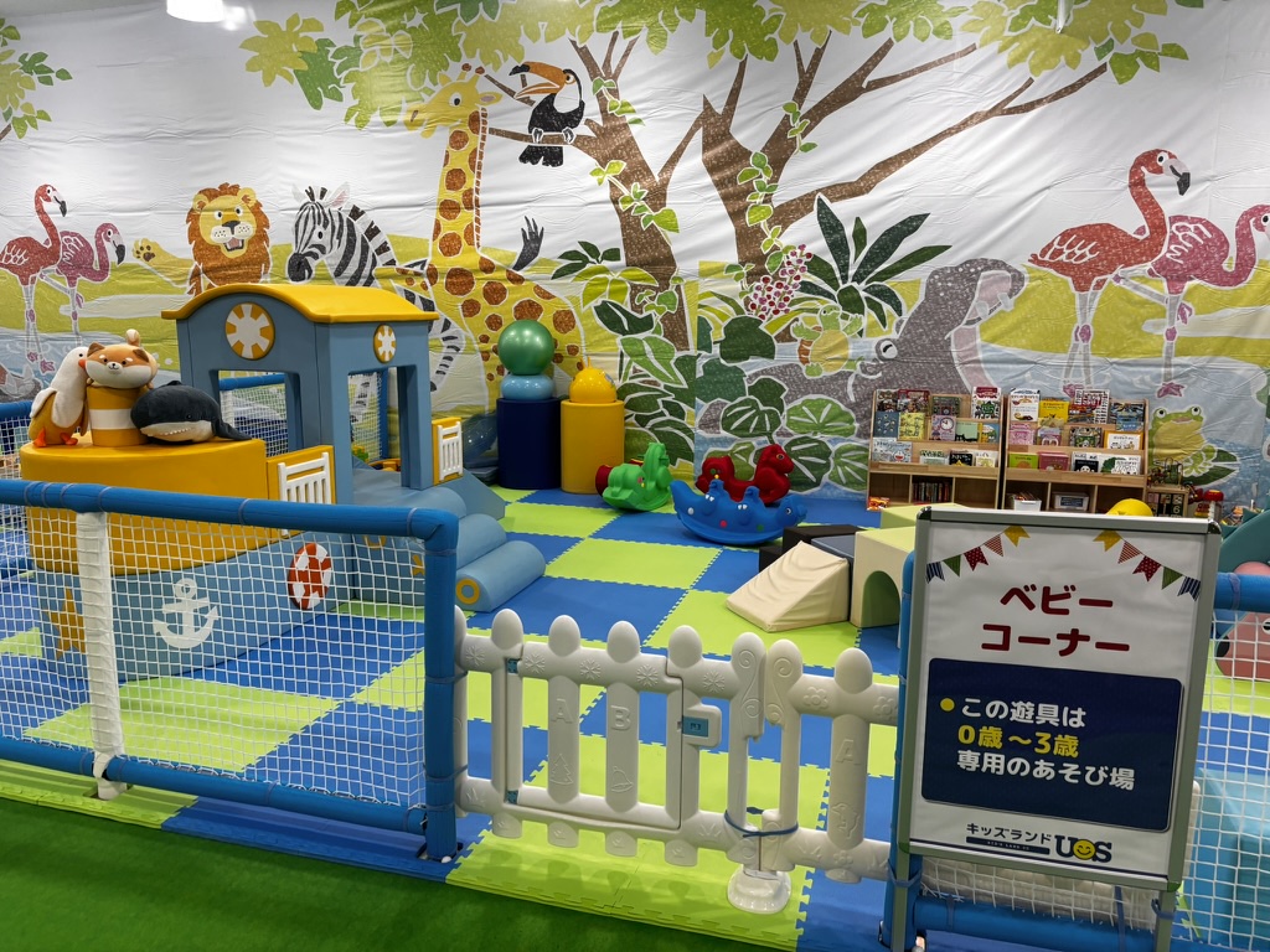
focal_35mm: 26
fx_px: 954
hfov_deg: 67.3
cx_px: 635
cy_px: 476
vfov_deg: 53.1
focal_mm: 5.96
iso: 125
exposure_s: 1/120
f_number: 1.6
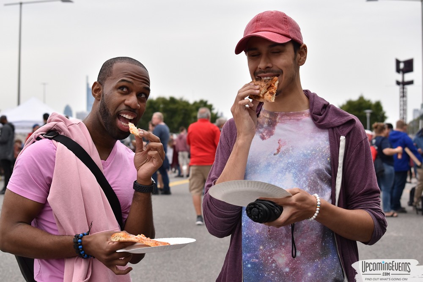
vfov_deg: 16.6
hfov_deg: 24.6
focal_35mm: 82
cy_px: 141
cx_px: 212
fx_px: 969
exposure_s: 1/200
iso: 400
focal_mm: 55
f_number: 7.1
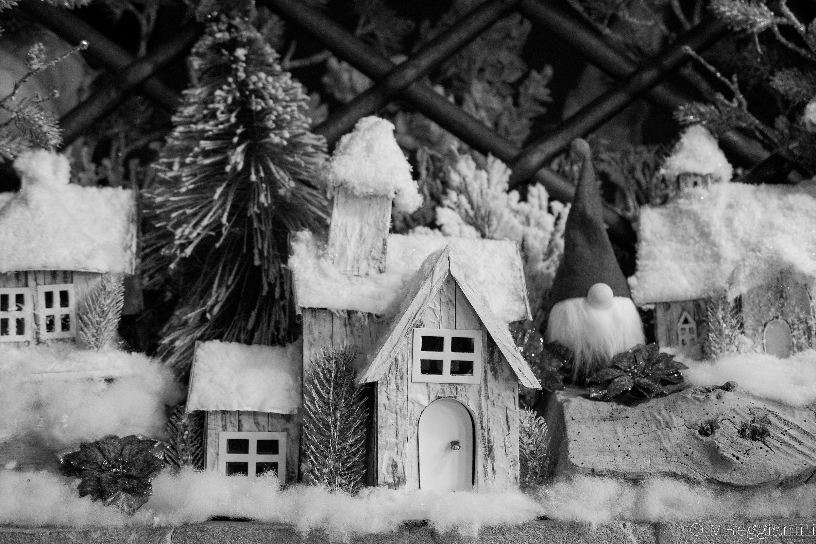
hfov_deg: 33.4
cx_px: 408
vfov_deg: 22.6
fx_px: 1360
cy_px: 272
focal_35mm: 60
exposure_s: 1/160
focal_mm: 40
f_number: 4
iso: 1600
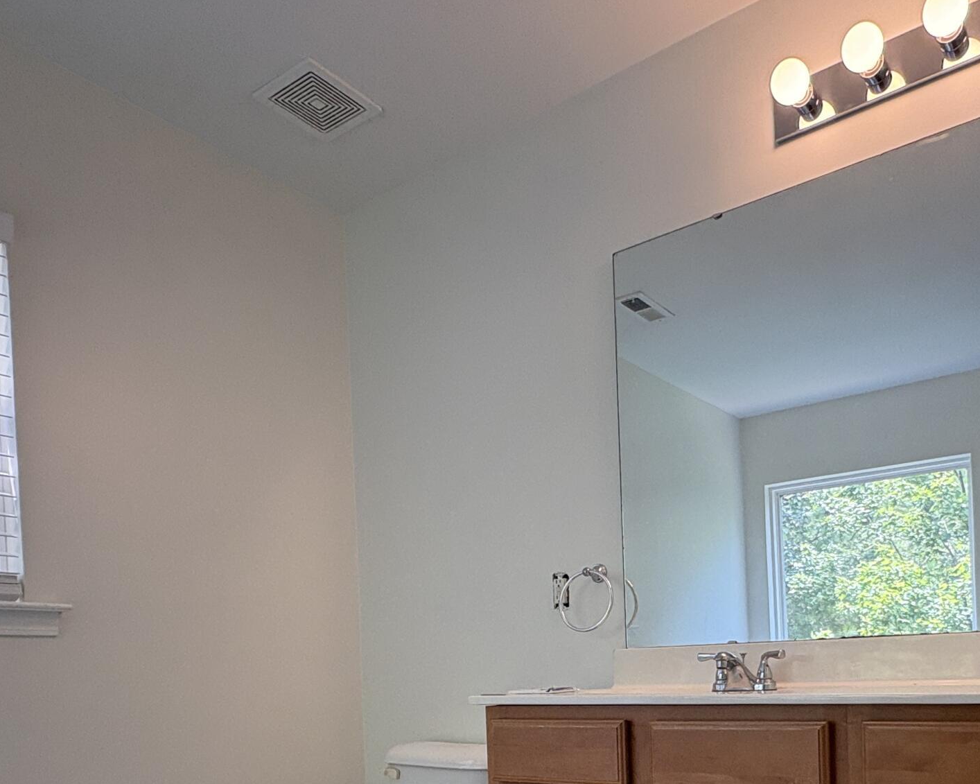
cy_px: 689
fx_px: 841
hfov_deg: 59.6
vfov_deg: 45.8
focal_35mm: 29
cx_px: 614
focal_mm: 2.22
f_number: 2.2
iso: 64
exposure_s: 1/120
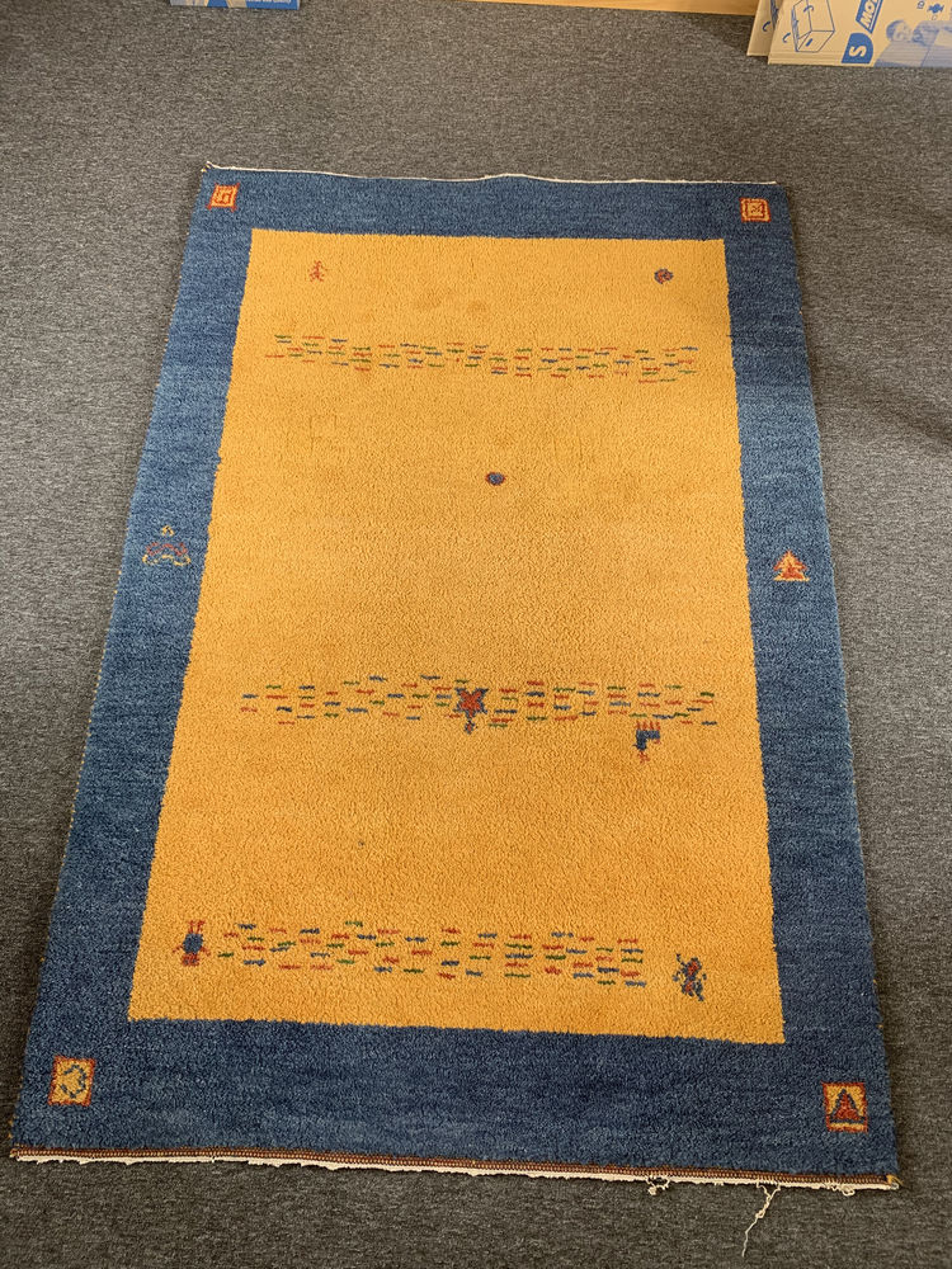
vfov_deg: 67.3
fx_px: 953
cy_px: 634
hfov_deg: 53.1
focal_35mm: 26
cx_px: 476
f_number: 1.8
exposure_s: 1/121
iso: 80
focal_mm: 4.25
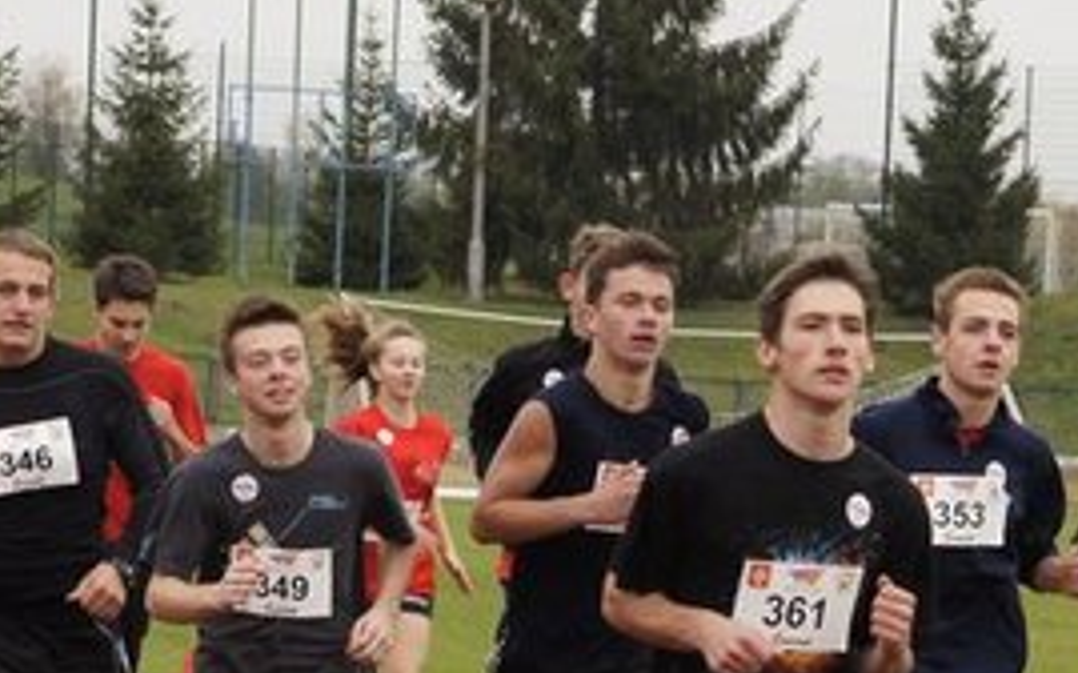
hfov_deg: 8.1
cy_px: 685
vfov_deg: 5.1
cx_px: 589
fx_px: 7578
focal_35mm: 258
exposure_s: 1/800
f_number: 7.1
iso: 1600
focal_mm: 70
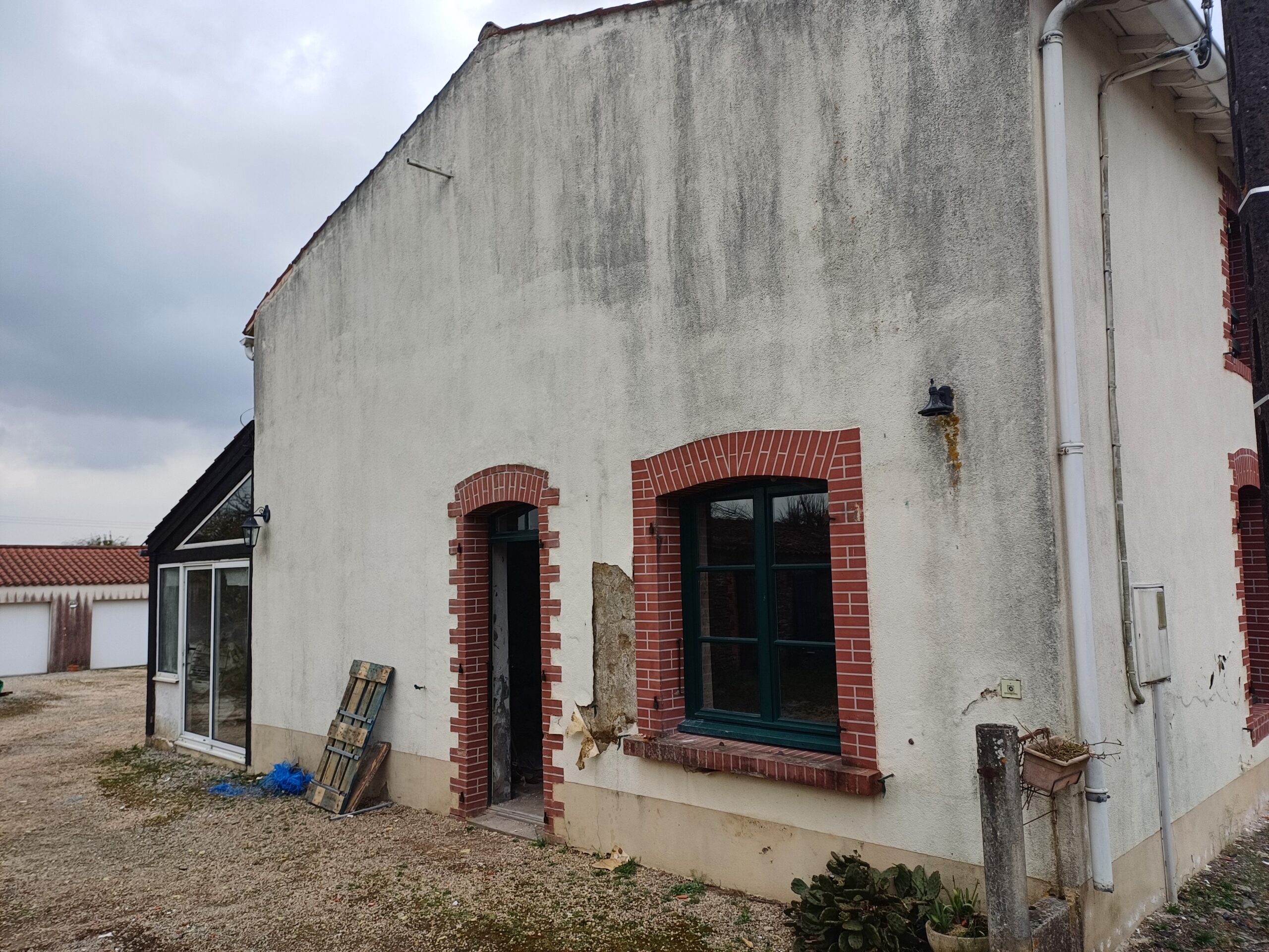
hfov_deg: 69.4
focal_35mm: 25
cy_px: 476
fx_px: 916
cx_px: 634
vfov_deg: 54.9
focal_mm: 4.65
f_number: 1.8
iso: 50
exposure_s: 1/323
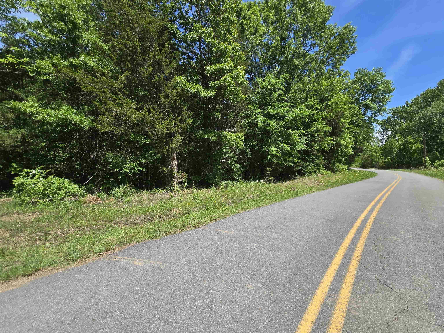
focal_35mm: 13
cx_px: 222
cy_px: 166
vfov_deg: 89.9
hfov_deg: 106.2
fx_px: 167
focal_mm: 2.2
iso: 50
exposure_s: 1/1695
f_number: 2.2
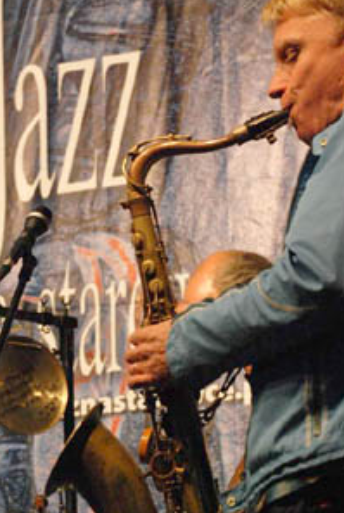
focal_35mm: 153
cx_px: 228
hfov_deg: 9.0
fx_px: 2185
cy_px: 265
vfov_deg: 13.4
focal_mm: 58
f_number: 5.3
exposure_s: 1/80
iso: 1250
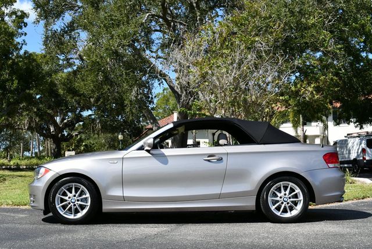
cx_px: 186
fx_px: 496
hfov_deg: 41.1
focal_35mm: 48
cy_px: 124
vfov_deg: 28.1
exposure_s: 1/250
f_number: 8
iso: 100
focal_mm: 24
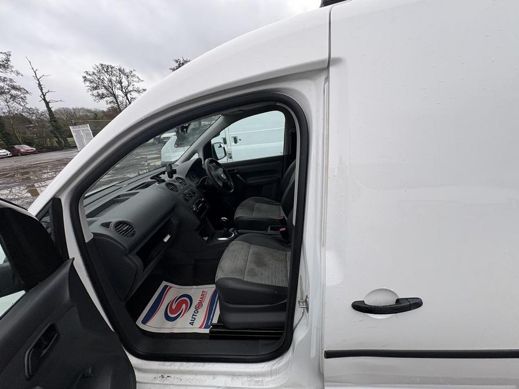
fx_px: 210
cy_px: 194
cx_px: 260
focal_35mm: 14
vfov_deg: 85.7
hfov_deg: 102.1
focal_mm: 2.22
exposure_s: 1/192
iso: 40
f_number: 2.2
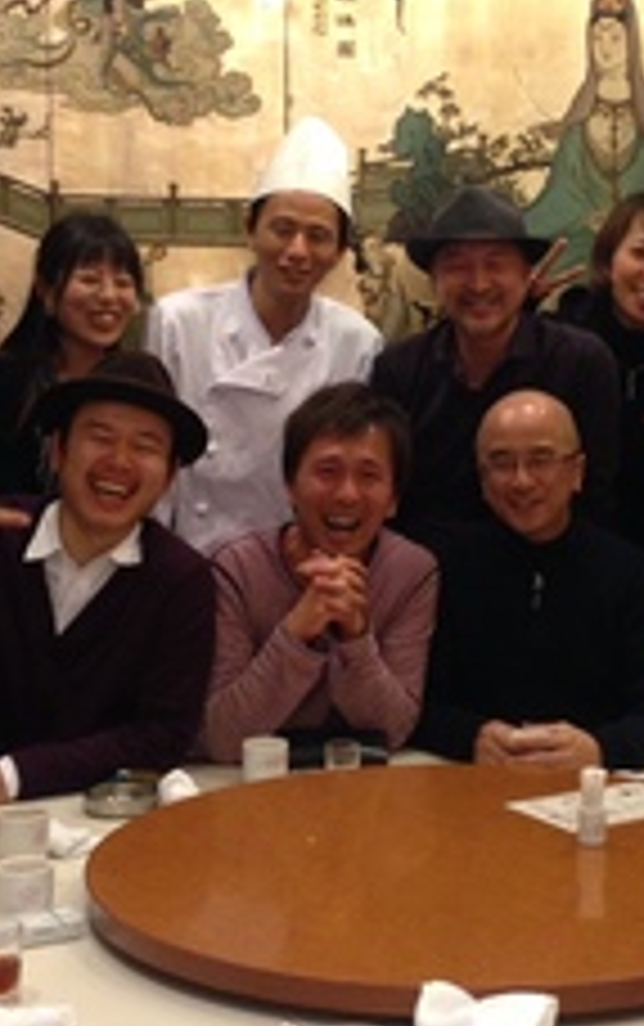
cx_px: 491
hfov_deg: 18.8
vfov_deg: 29.7
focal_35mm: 69
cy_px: 452
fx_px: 1933
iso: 160
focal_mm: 4.12
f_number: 2.4
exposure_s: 1/20
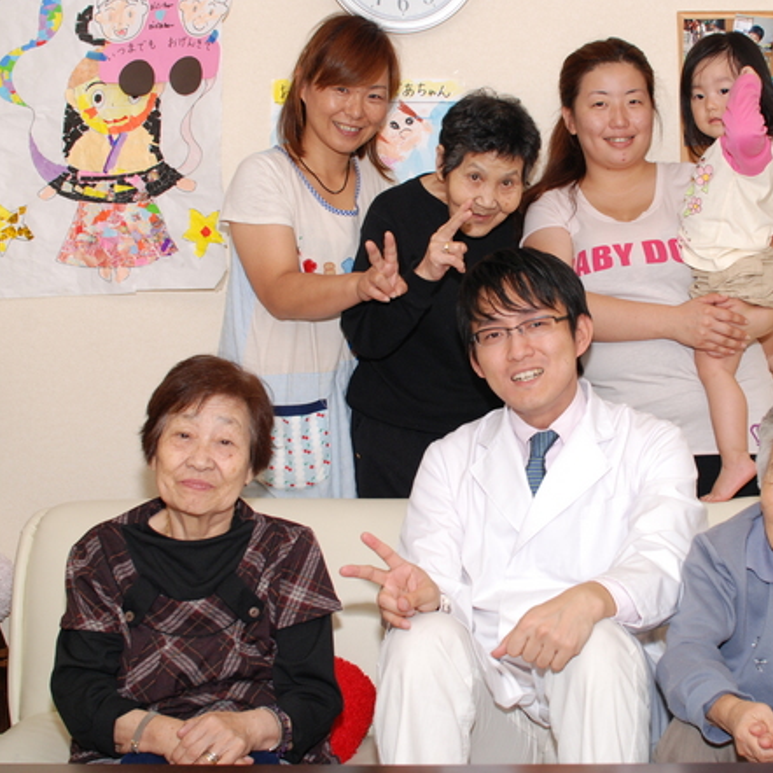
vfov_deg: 29.6
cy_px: 382
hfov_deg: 29.3
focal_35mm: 58
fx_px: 1465
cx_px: 521
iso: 320
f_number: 5.6
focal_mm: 30
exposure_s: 1/125
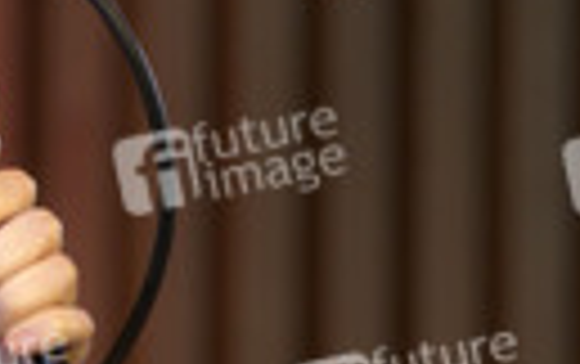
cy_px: -175
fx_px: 16888
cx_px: -160
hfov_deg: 2.0
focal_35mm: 1067
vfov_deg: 1.2
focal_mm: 300
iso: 1600
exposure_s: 1/160
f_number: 5.6
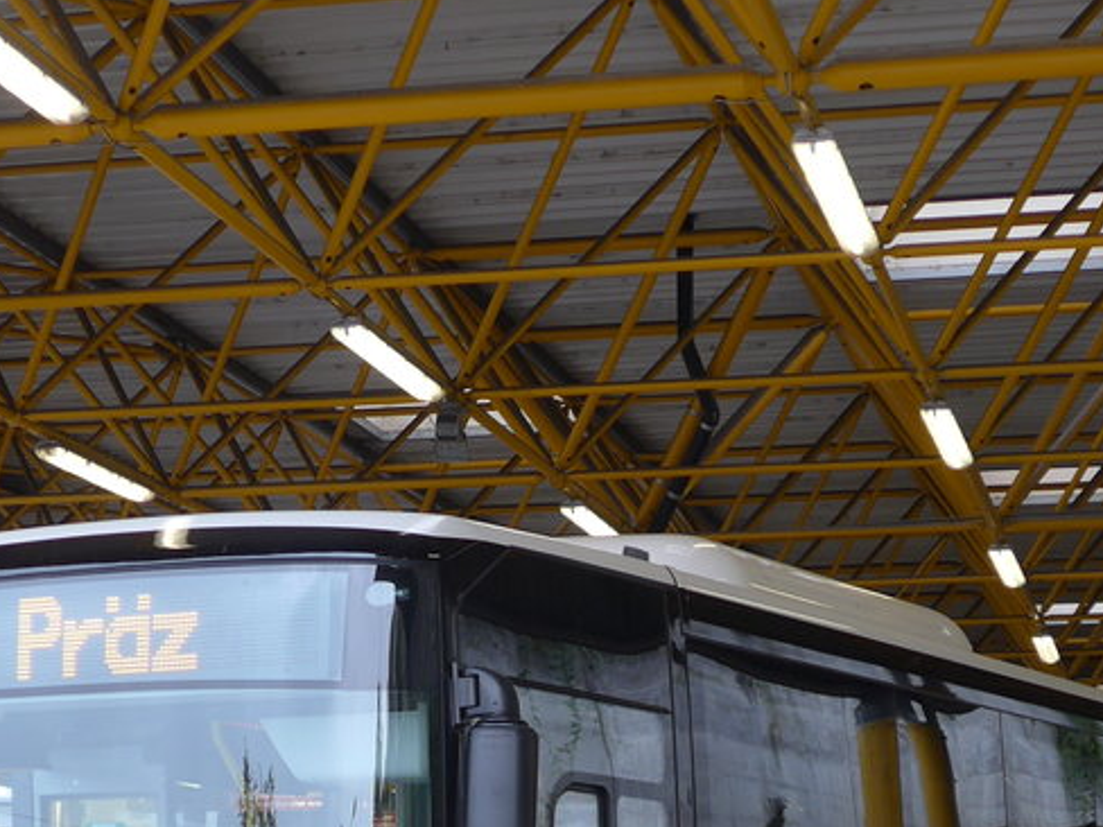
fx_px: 3059
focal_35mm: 96
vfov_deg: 15.1
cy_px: 818
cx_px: 549
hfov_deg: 20.4
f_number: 2.5
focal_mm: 8
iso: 80
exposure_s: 1/80
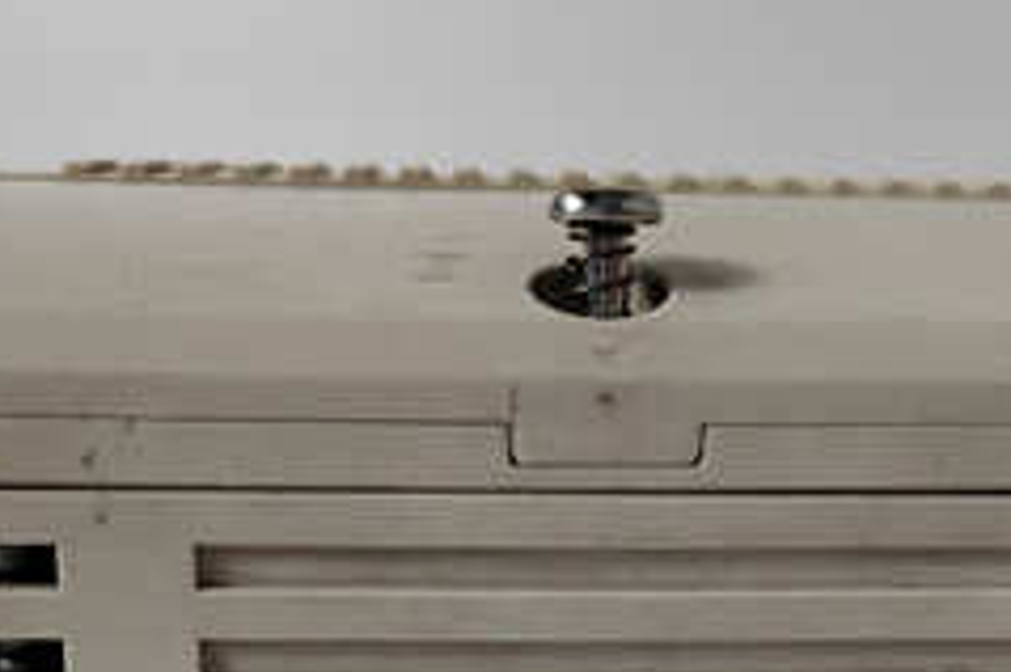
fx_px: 1684
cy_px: 799
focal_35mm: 60
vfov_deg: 21.1
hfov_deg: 33.2
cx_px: 639
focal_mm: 5.52
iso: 397
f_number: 1.9
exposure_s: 1/100
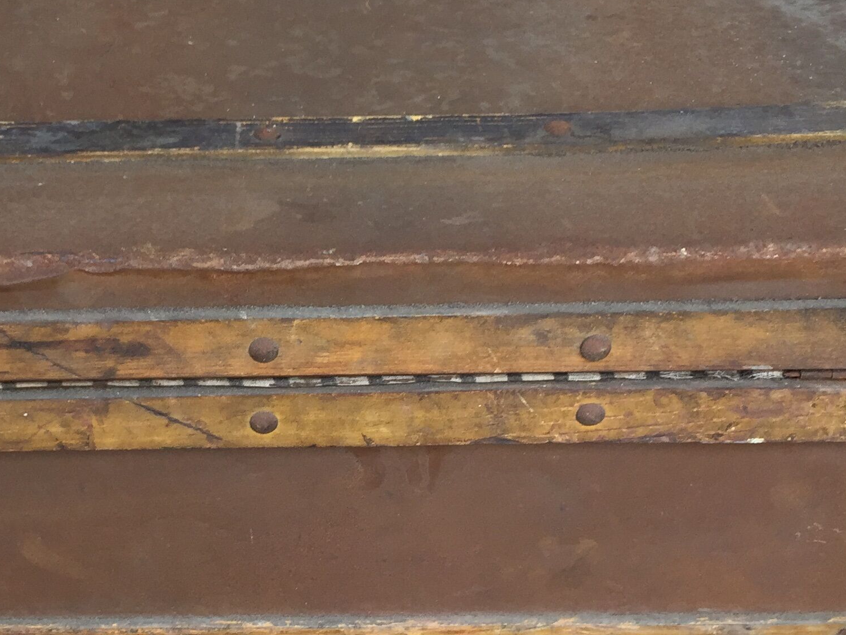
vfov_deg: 23.2
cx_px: 276
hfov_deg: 30.5
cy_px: 423
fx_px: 1540
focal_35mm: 63
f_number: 2.2
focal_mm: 4.15
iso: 50
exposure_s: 1/120
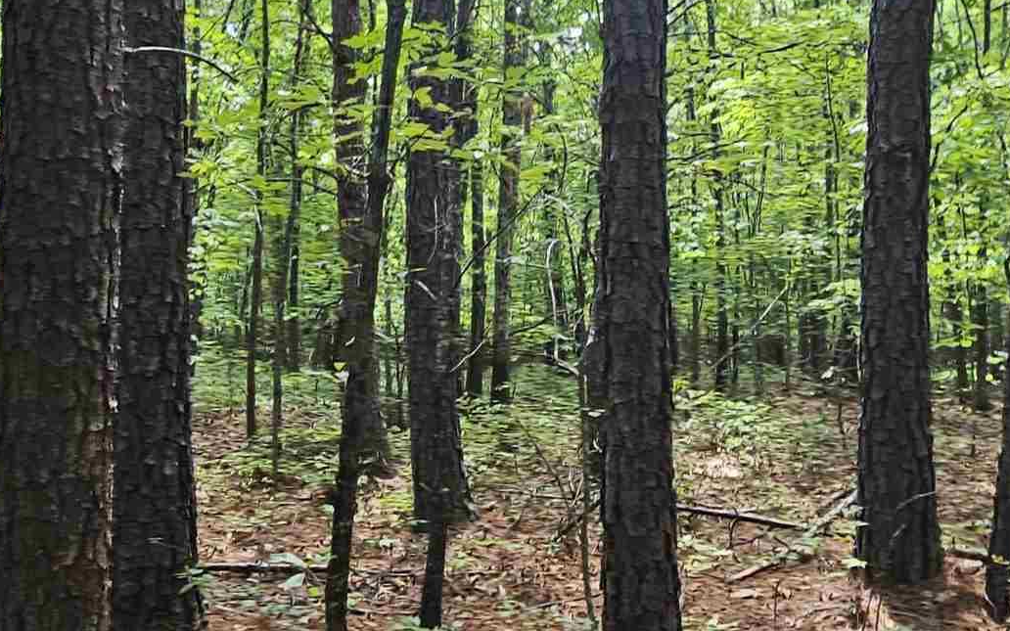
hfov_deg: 48.2
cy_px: 272
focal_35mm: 41
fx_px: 1129
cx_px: 536
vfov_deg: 31.2
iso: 50
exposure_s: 1/60
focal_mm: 2.2
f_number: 2.2
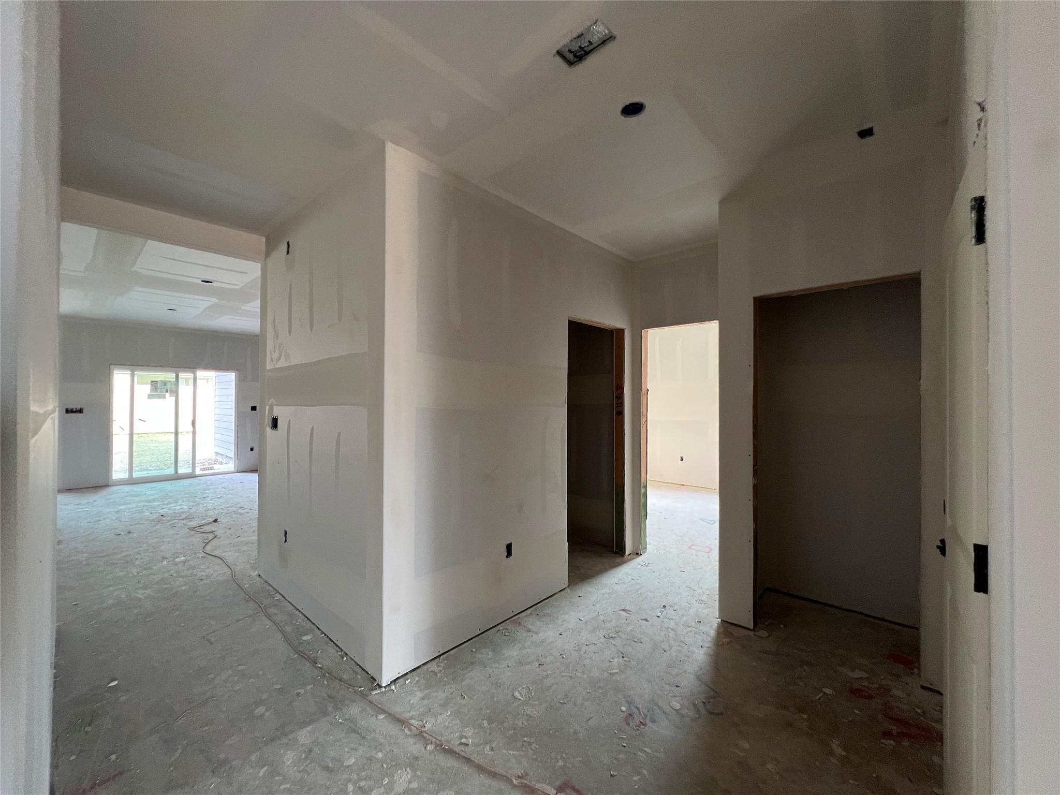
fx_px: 398
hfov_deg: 106.2
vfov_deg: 89.9
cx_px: 530
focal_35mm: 13
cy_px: 398
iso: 250
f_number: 1.8
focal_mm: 1.57
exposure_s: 1/80
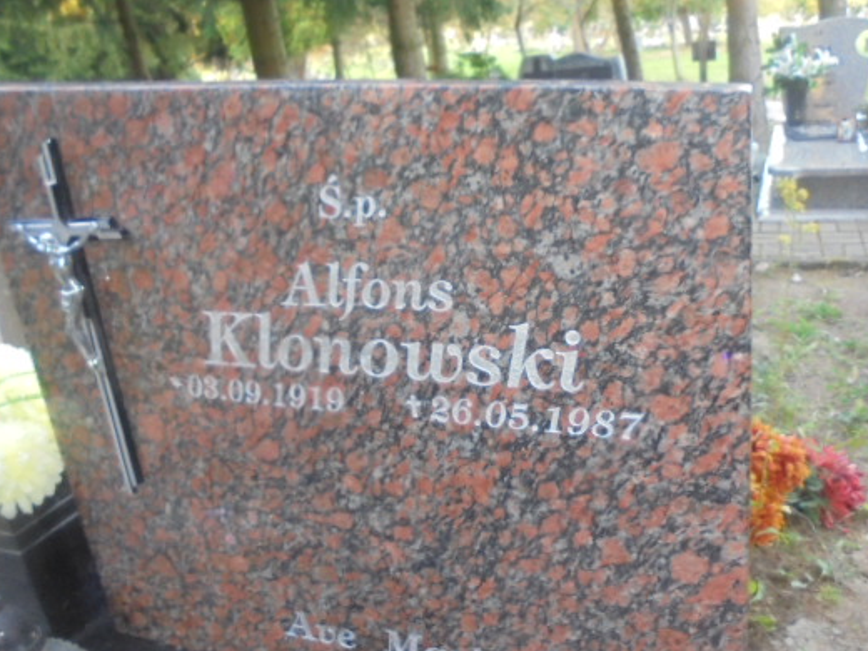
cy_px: 319
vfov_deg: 44.2
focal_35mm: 32
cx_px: 486
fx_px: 802
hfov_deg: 56.7
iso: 400
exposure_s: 1/30
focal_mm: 4.6
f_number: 3.5
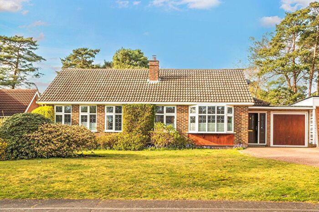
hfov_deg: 53.2
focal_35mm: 36
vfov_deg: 36.8
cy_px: 106
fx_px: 319
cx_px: 160
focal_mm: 24
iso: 400
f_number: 8
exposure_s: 1/100
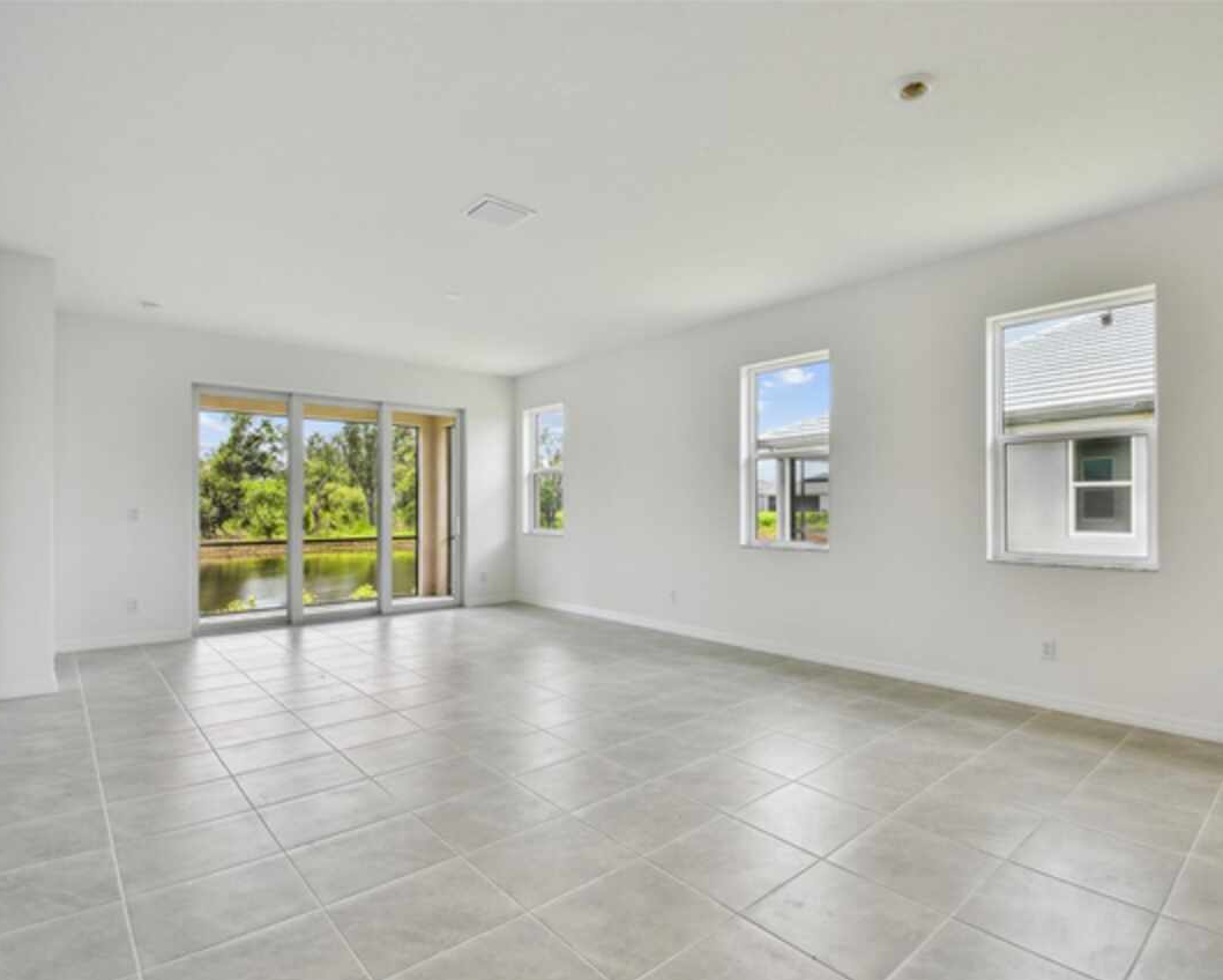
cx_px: 691
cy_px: 491
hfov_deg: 89.1
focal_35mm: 17
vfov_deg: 77.0
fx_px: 616
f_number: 7.1
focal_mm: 10
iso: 100
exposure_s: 1/80
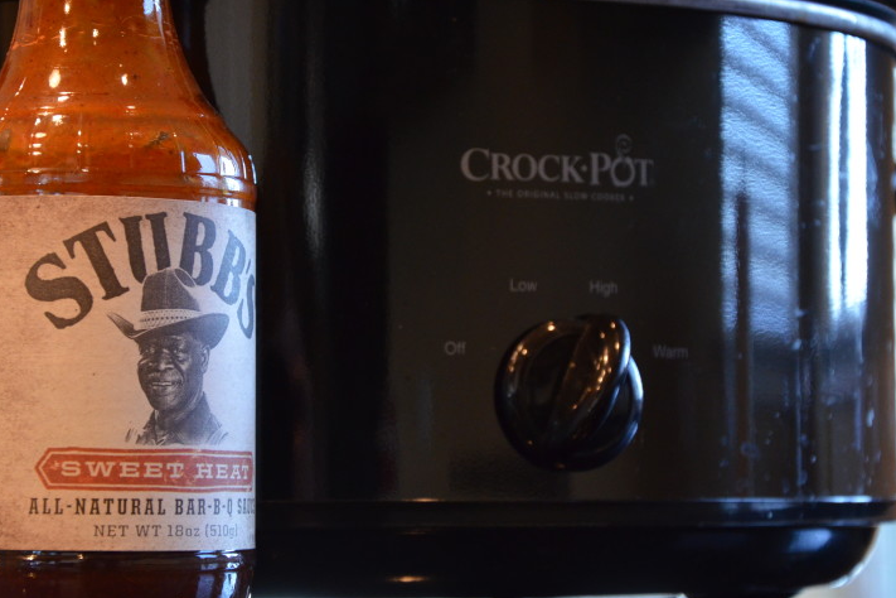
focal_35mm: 125
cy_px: 232
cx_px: 355
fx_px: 3111
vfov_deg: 11.0
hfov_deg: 16.4
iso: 1600
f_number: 5
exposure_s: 1/30
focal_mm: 58
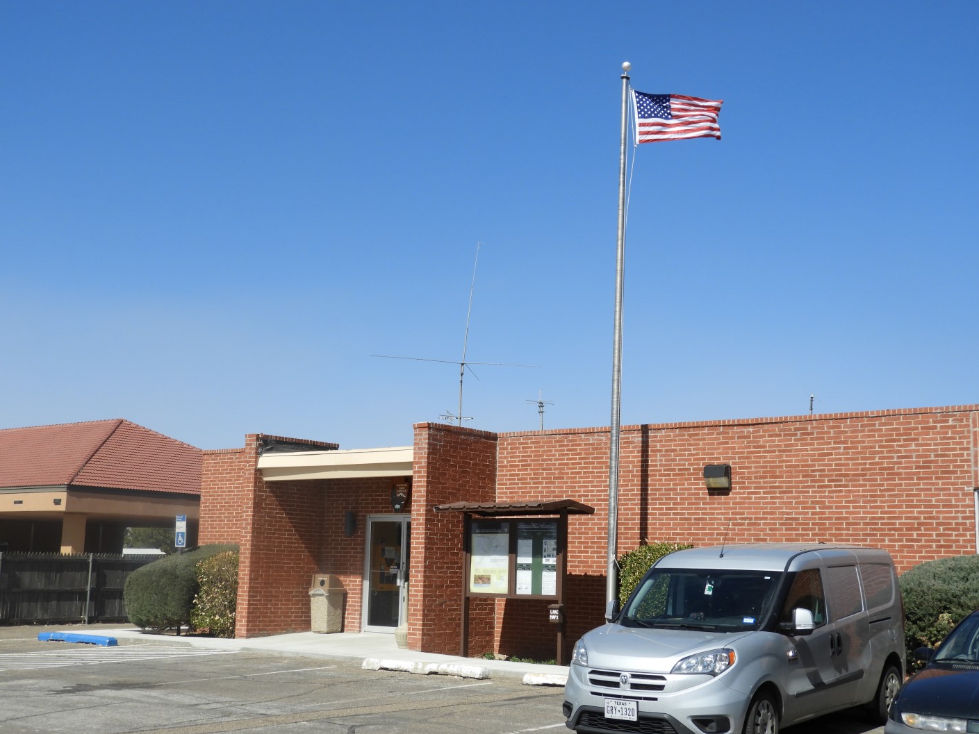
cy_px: 367
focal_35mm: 46
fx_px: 1301
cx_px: 486
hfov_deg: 41.2
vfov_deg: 31.5
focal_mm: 8.1
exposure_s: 1/1250
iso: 100
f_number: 4
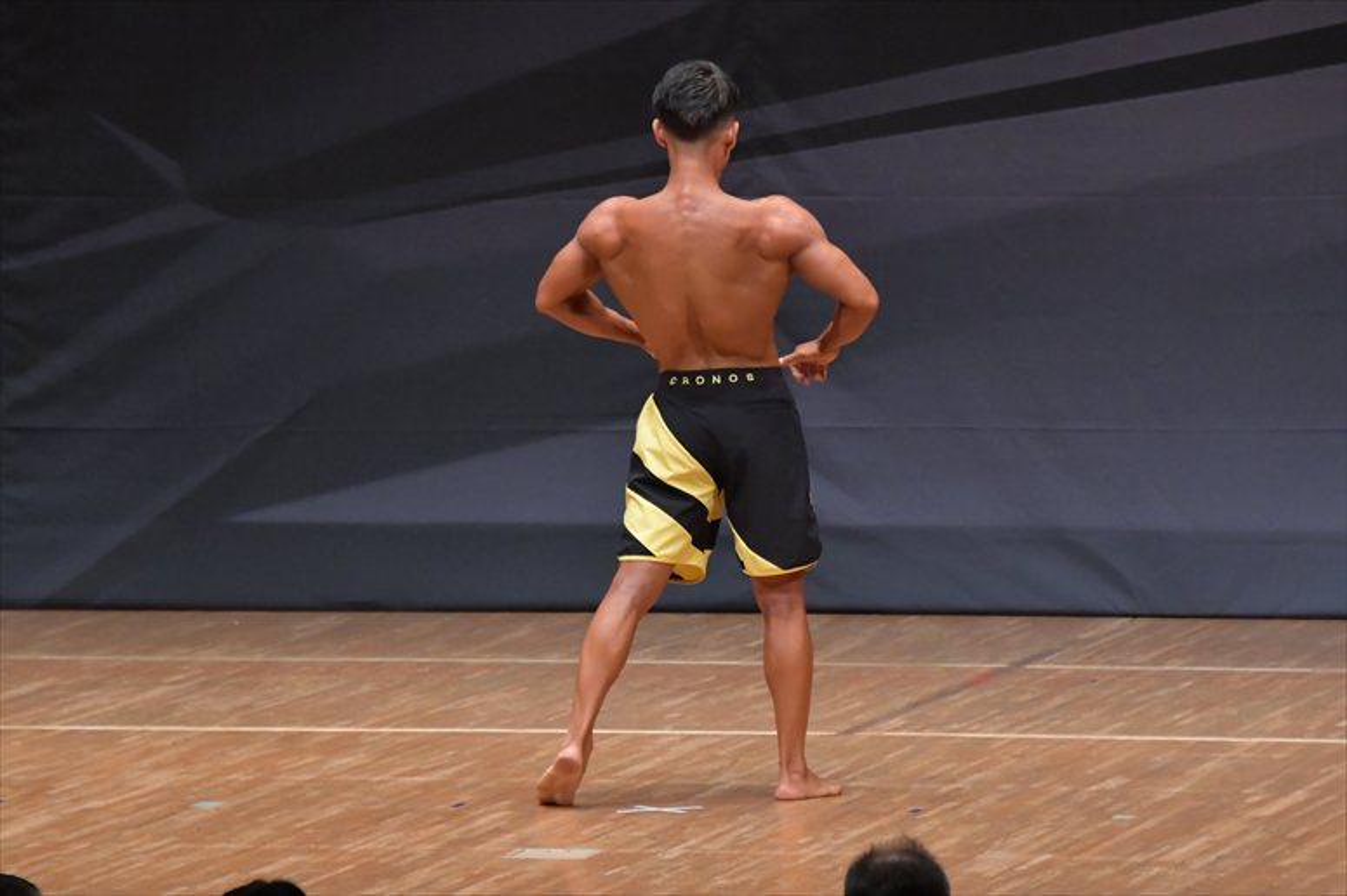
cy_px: 448
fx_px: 11220
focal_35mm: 300
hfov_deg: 6.9
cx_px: 674
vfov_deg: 4.6
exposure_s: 1/400
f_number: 5.6
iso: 6400
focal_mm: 200
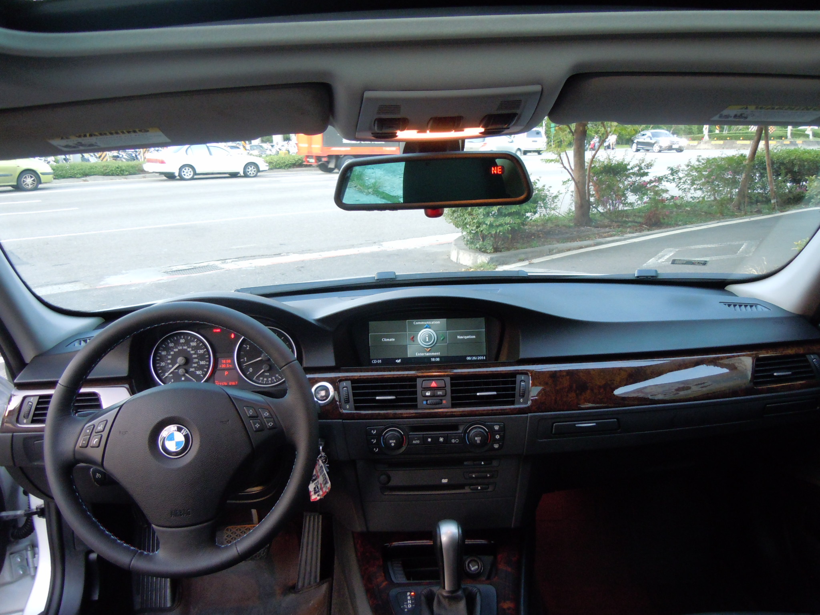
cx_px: 410
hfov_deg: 60.0
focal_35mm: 30
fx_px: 711
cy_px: 308
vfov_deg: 46.8
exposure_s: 1/15
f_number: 3.5
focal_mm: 5.4
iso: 400
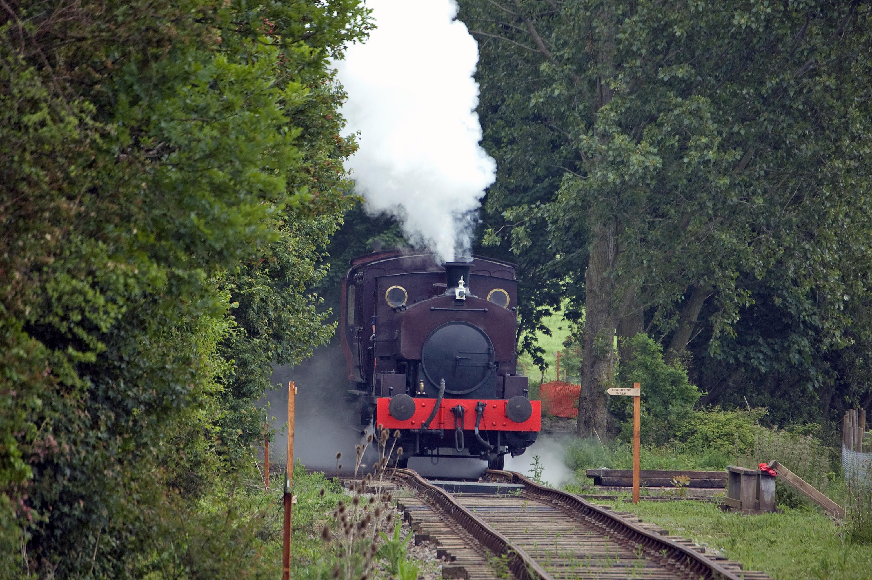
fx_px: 7260
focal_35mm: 300
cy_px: 290
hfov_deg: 6.9
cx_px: 436
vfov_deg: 4.6
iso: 800
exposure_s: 1/200
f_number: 5.6
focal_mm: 200
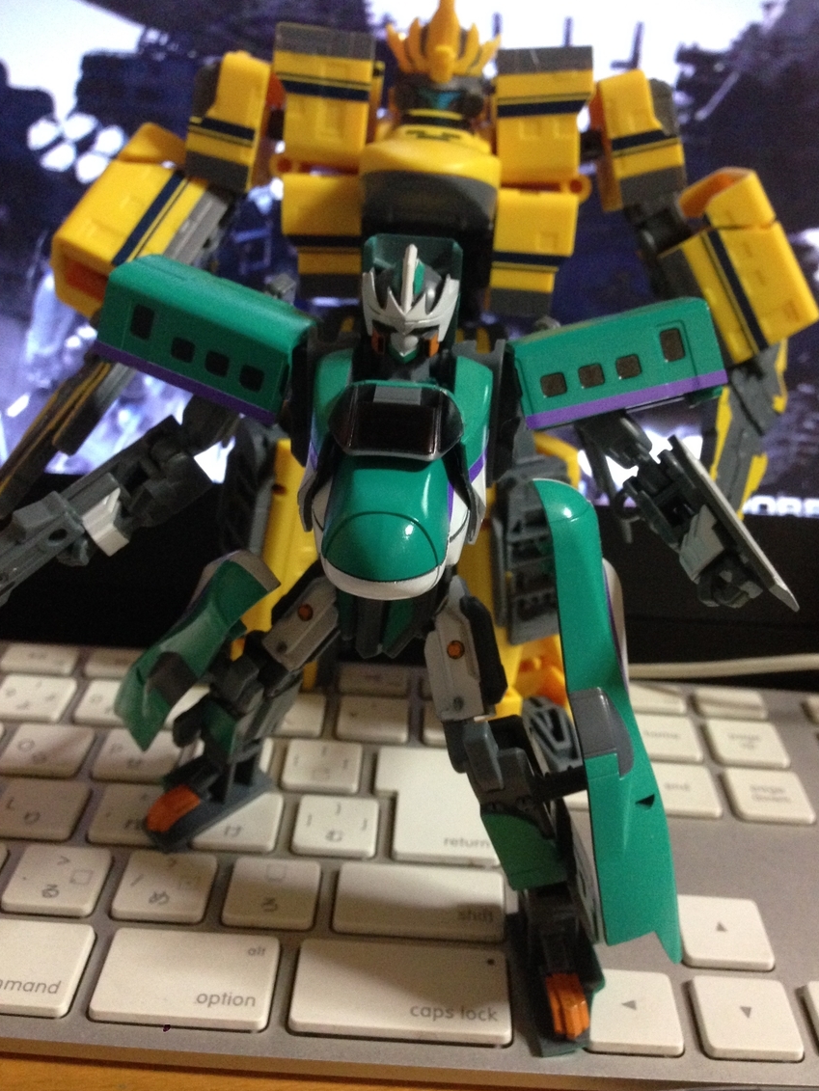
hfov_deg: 40.7
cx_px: 431
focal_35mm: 35
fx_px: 1103
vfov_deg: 52.6
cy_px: 519
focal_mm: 4.12
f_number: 2.4
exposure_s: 1/20
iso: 400
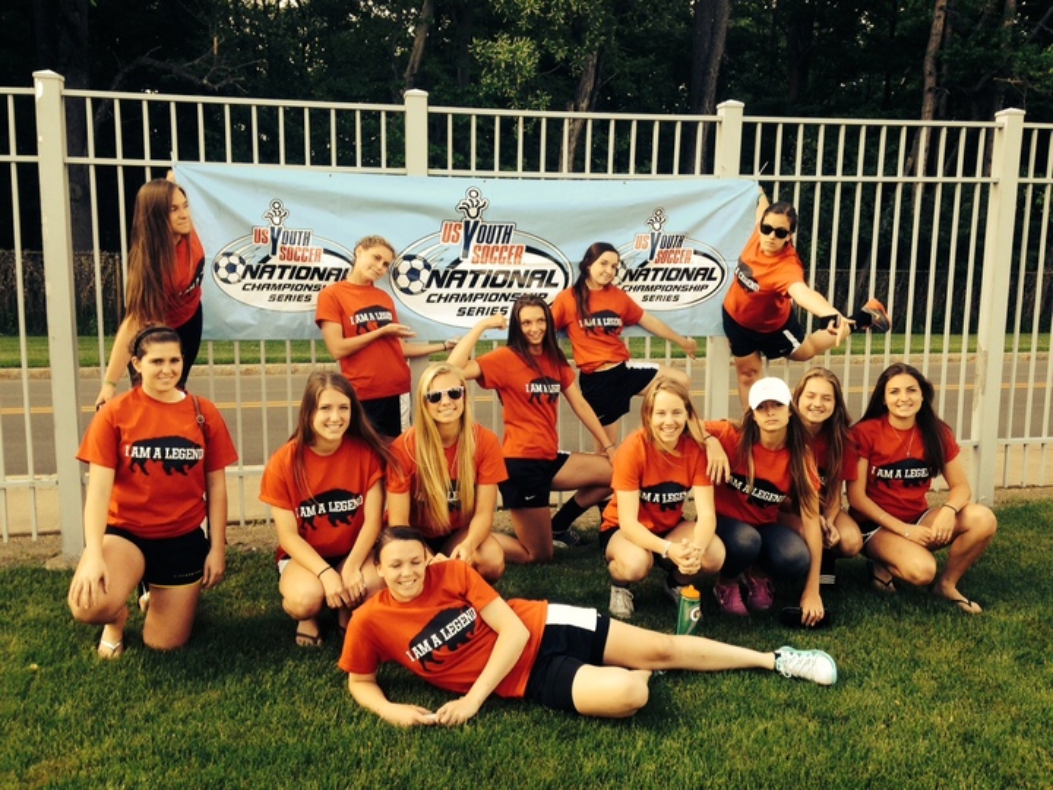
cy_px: 395
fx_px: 1004
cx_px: 526
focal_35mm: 33
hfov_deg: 55.4
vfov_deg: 42.9
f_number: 2.4
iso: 50
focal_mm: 4.12
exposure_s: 1/311
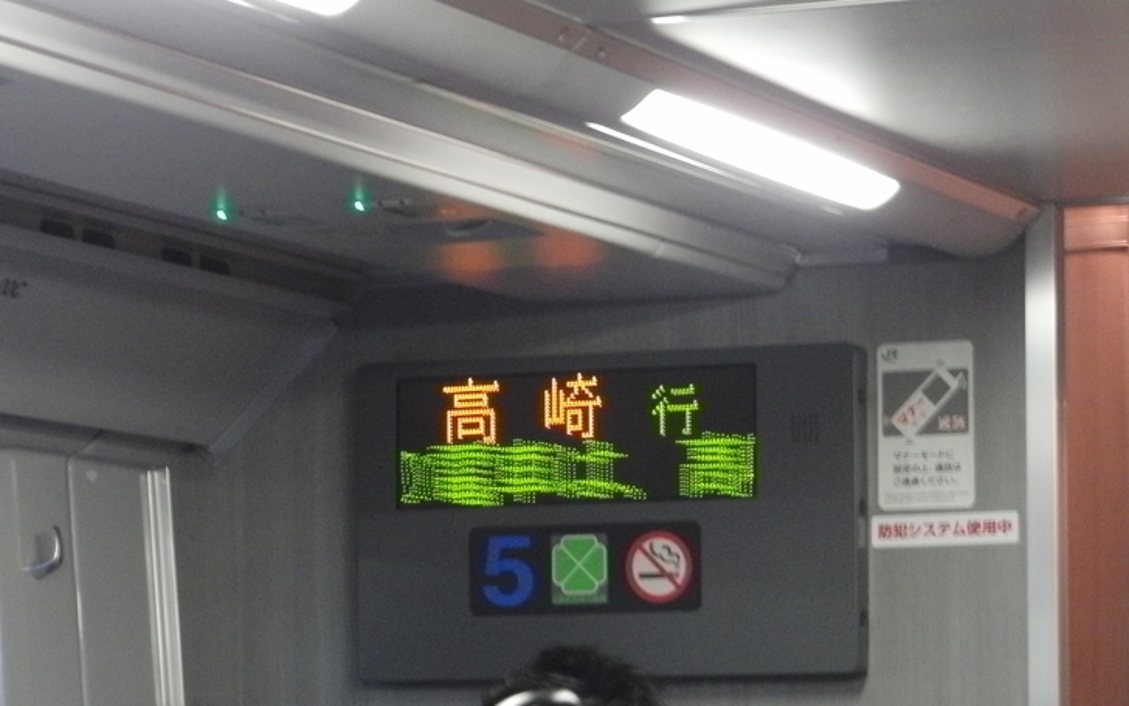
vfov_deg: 8.9
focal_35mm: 148
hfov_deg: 14.1
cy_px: 422
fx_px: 4554
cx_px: 546
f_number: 5.2
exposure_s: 1/10
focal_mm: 22
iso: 800
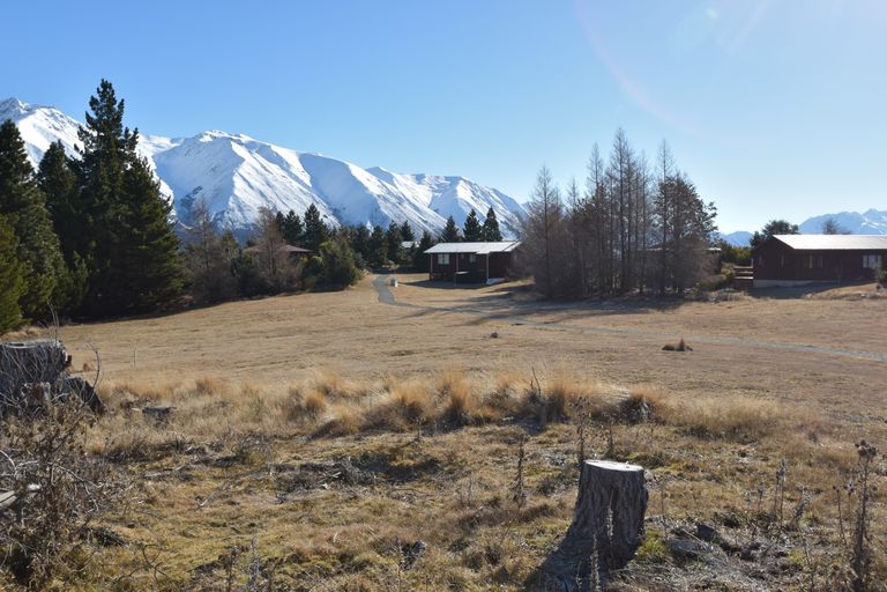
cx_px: 444
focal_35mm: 30
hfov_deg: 61.9
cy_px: 296
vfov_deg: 43.6
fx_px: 739
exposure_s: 1/200
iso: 100
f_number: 11
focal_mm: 20
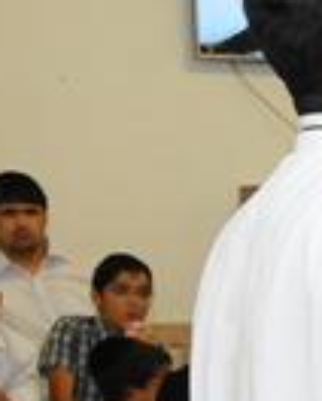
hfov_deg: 7.3
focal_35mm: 184
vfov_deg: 10.3
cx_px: 1030
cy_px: 486
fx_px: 2187
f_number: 6.3
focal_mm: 24
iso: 1600
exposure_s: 1/125
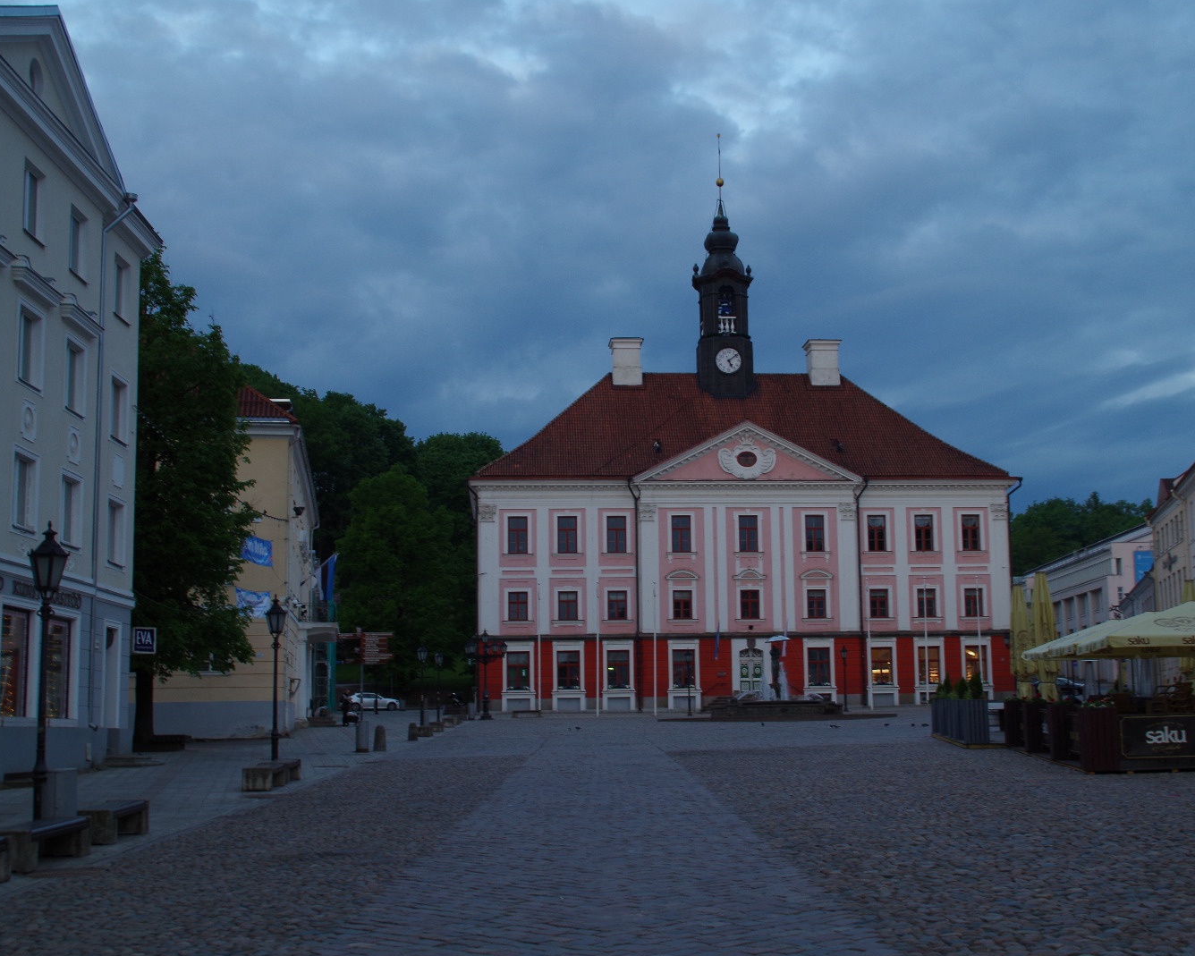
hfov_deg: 38.7
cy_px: 482
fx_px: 1698
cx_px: 665
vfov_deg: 31.5
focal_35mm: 48
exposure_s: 1/50
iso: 250
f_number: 8
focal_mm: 28
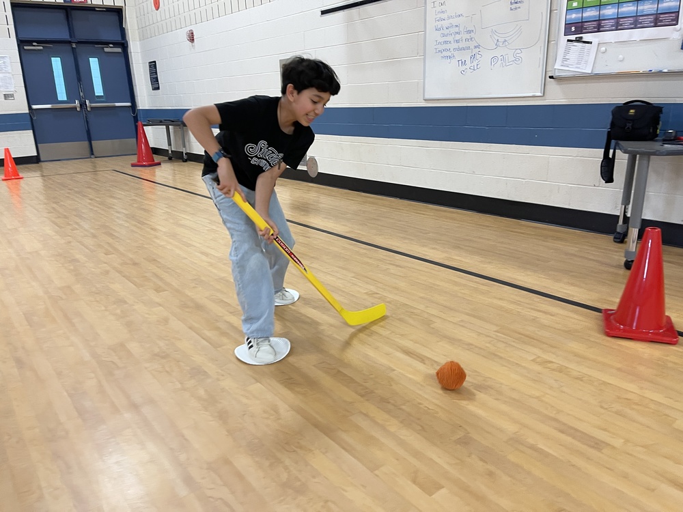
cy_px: 256
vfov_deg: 54.9
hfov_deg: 69.4
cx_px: 342
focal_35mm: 25
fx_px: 493
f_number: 1.6
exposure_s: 1/60
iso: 160
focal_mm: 5.1
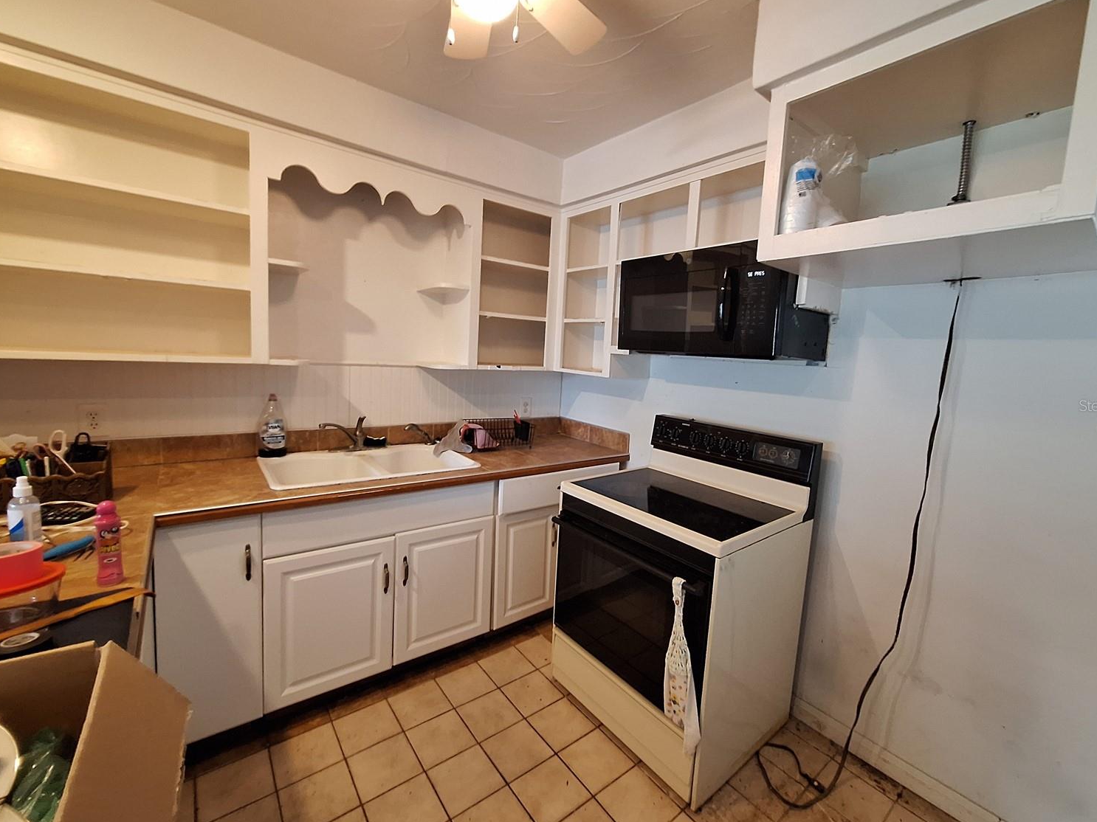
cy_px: 405
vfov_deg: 85.7
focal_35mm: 14
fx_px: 444
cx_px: 558
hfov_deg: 102.1
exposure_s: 1/24
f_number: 2.2
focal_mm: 1.74
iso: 250
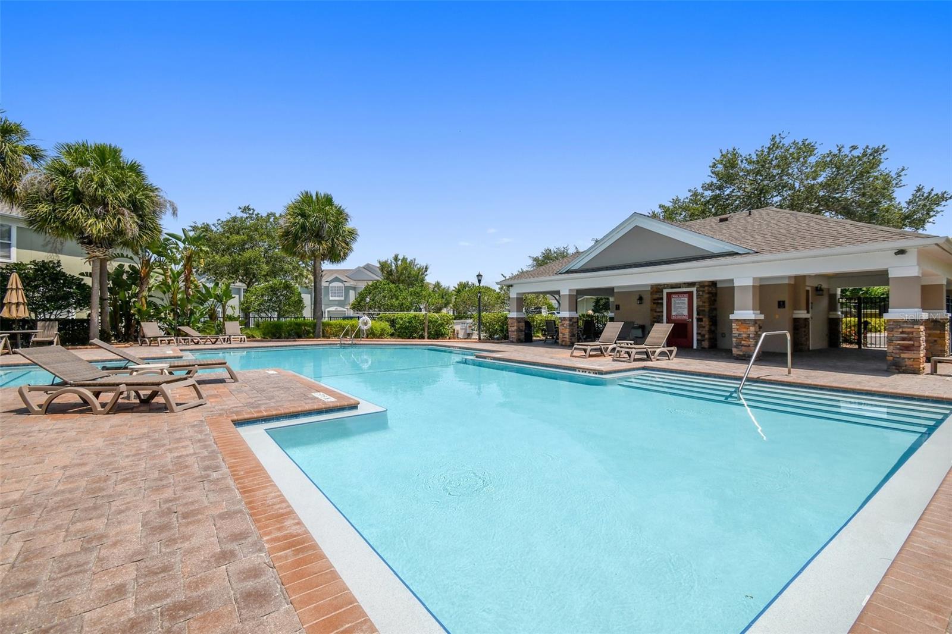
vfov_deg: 77.3
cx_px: 476
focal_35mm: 15
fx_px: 397
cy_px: 317
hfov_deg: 100.4
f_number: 5.6
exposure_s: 1/400
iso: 100
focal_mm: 10
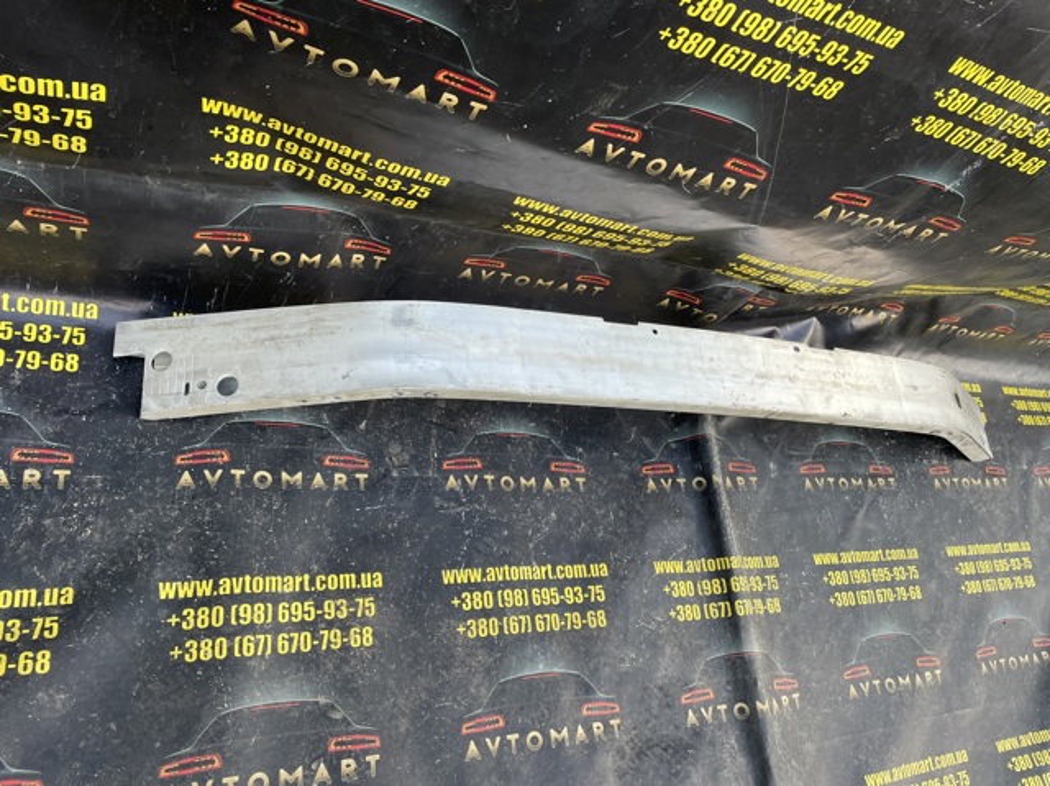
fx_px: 788
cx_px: 525
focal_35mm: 26
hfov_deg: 67.3
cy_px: 393
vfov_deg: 53.0
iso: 64
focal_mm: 4.2
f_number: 1.6
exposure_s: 1/121
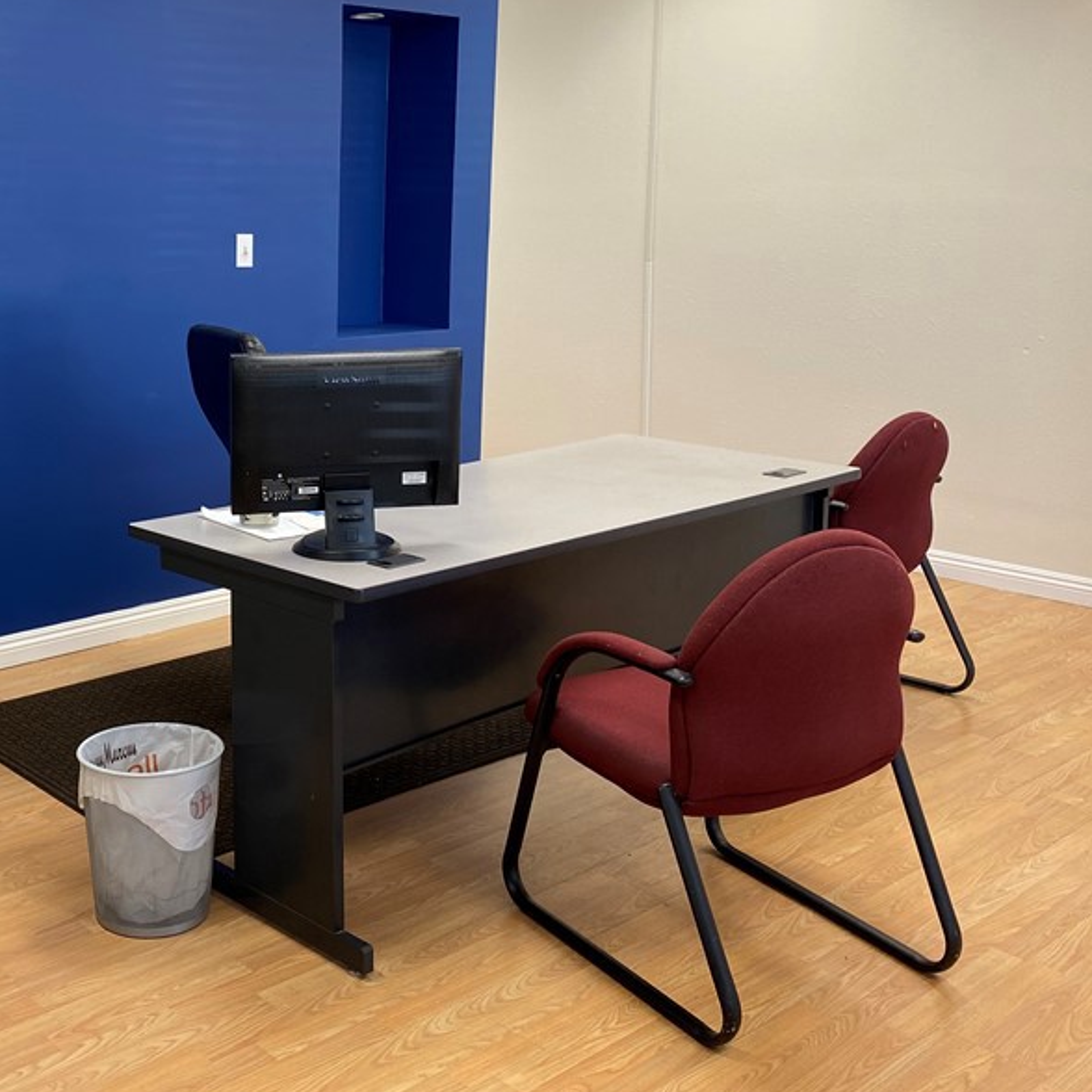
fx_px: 1428
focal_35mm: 40
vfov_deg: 41.5
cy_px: 407
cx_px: 266
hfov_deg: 40.6
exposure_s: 1/60
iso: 64
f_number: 1.8
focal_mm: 4.25
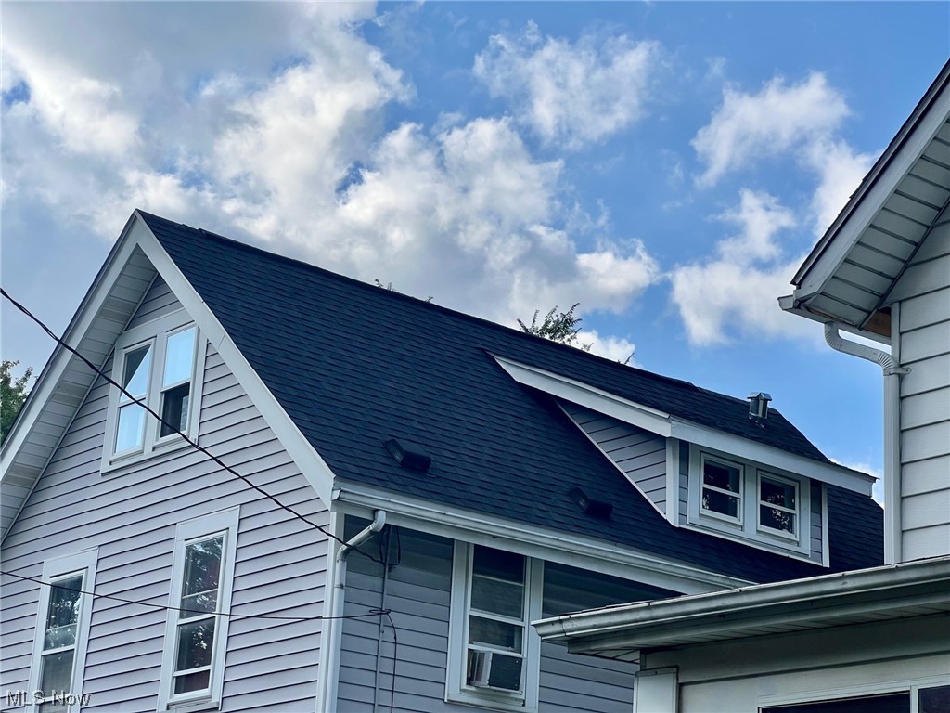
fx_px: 2113
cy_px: 356
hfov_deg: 25.3
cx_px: 475
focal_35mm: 77
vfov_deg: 19.1
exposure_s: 1/896
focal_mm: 9
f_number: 2.8
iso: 32
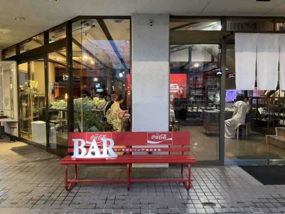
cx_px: 142
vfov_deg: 48.2
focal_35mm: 29
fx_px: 239
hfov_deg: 61.7
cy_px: 107
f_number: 1.8
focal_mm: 3
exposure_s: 1/30
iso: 500
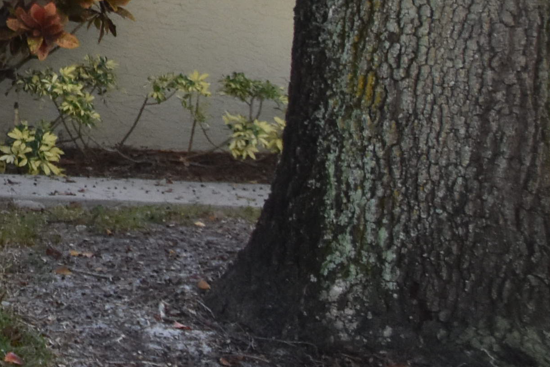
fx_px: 1131
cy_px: -142
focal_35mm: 74
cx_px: -504
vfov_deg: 17.1
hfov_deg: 19.0
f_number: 3.5
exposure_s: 1/2000
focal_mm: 10
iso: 800
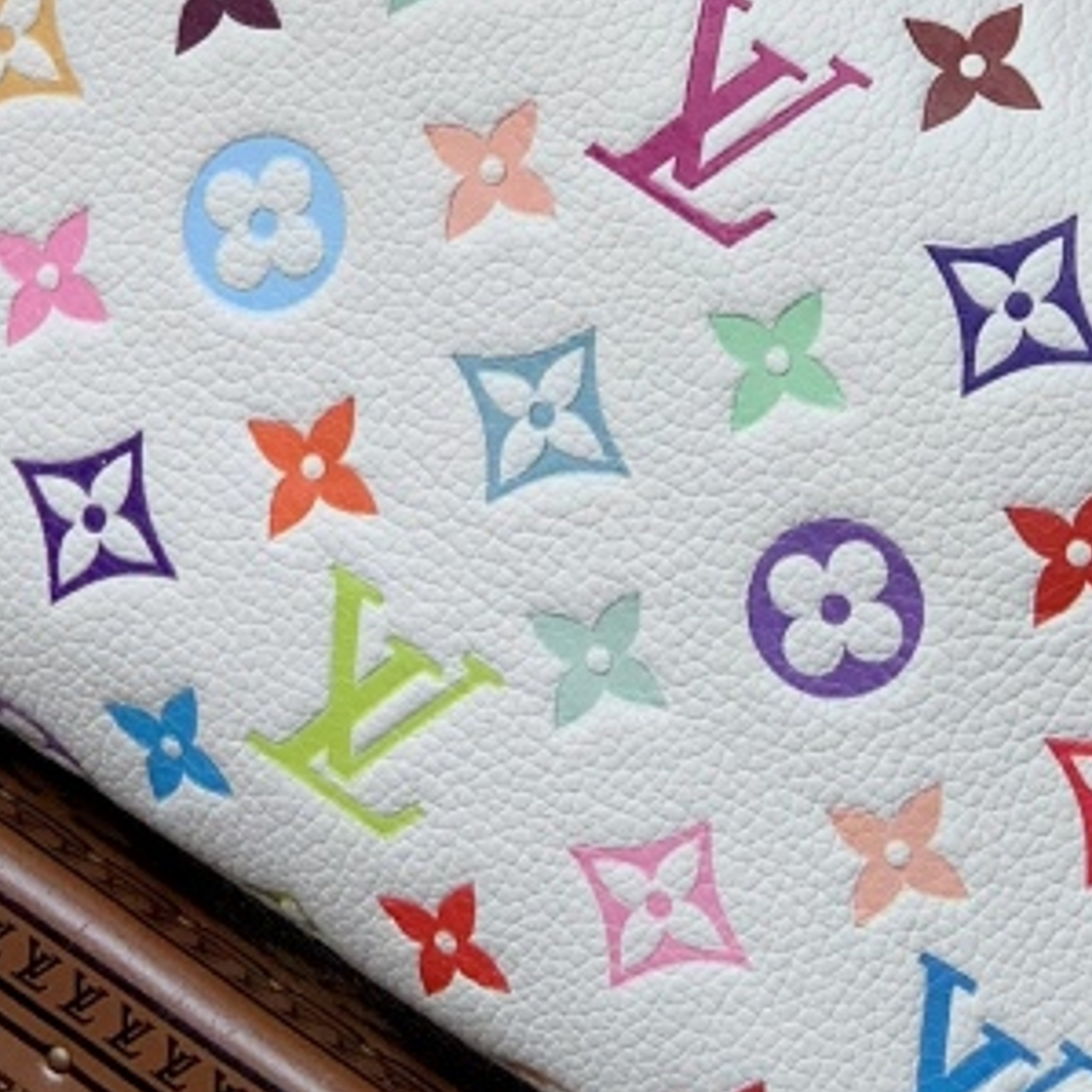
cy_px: 299
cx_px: 584
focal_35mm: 221
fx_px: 7888
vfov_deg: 7.9
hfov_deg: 7.9
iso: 20
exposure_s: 1/122
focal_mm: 6
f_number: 2.4
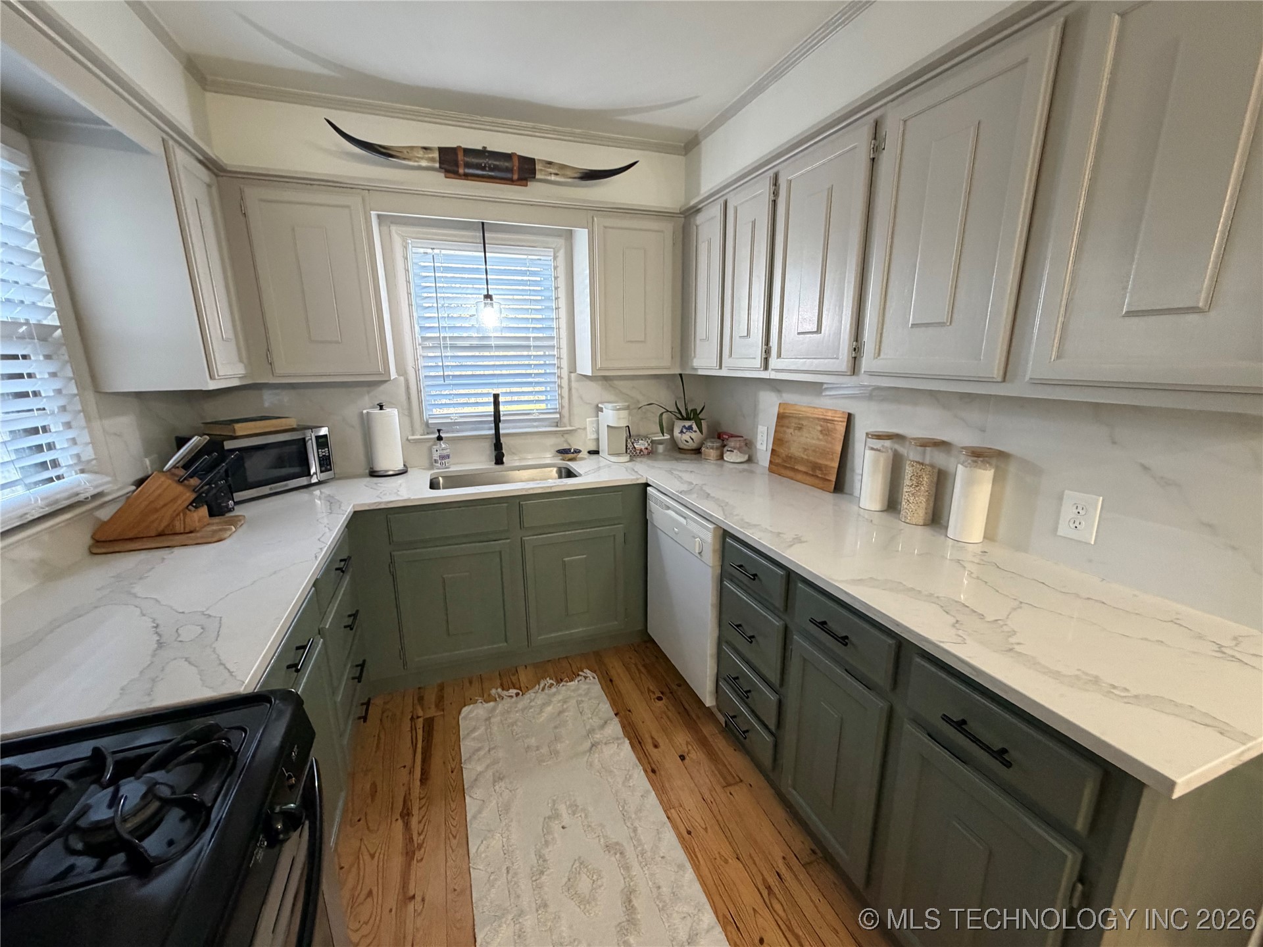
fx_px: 511
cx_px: 632
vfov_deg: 85.7
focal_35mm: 14
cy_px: 474
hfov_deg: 102.1
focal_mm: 2.22
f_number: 2.2
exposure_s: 1/60
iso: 400
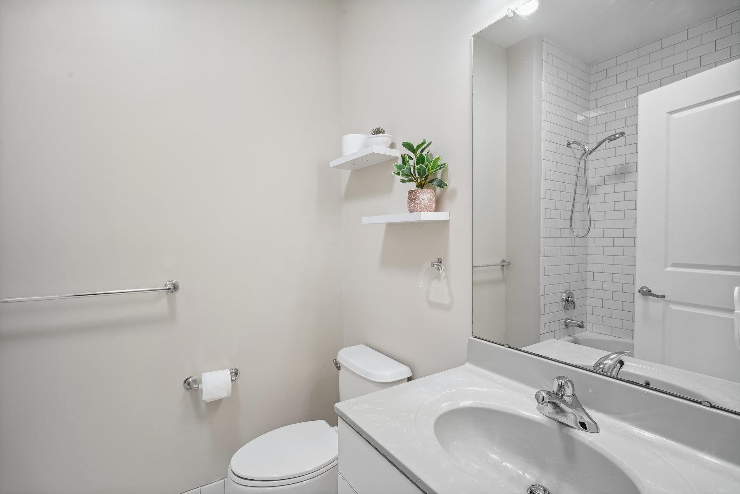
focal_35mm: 16
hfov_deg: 96.7
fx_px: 329
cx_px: 370
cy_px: 247
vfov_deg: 73.7
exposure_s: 1/60
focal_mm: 16
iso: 400
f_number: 8
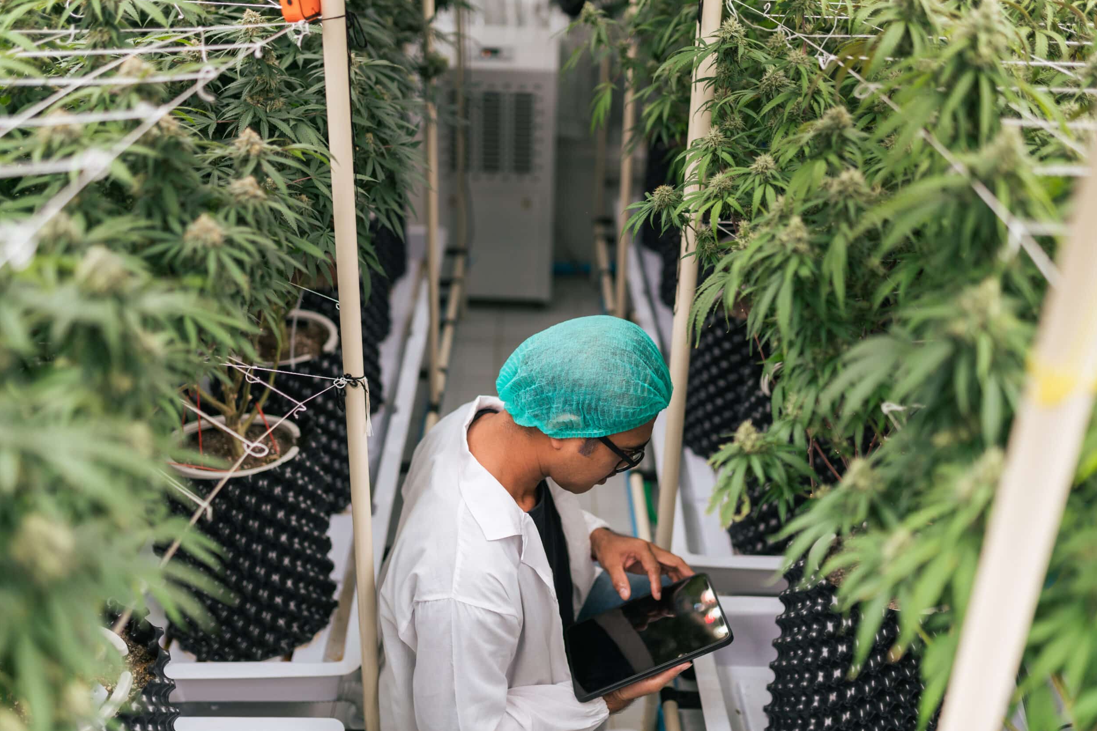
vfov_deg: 36.9
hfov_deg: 53.1
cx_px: 549
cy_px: 358
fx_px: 1097
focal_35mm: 36
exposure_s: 1/1250
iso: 160
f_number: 1.4
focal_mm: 35
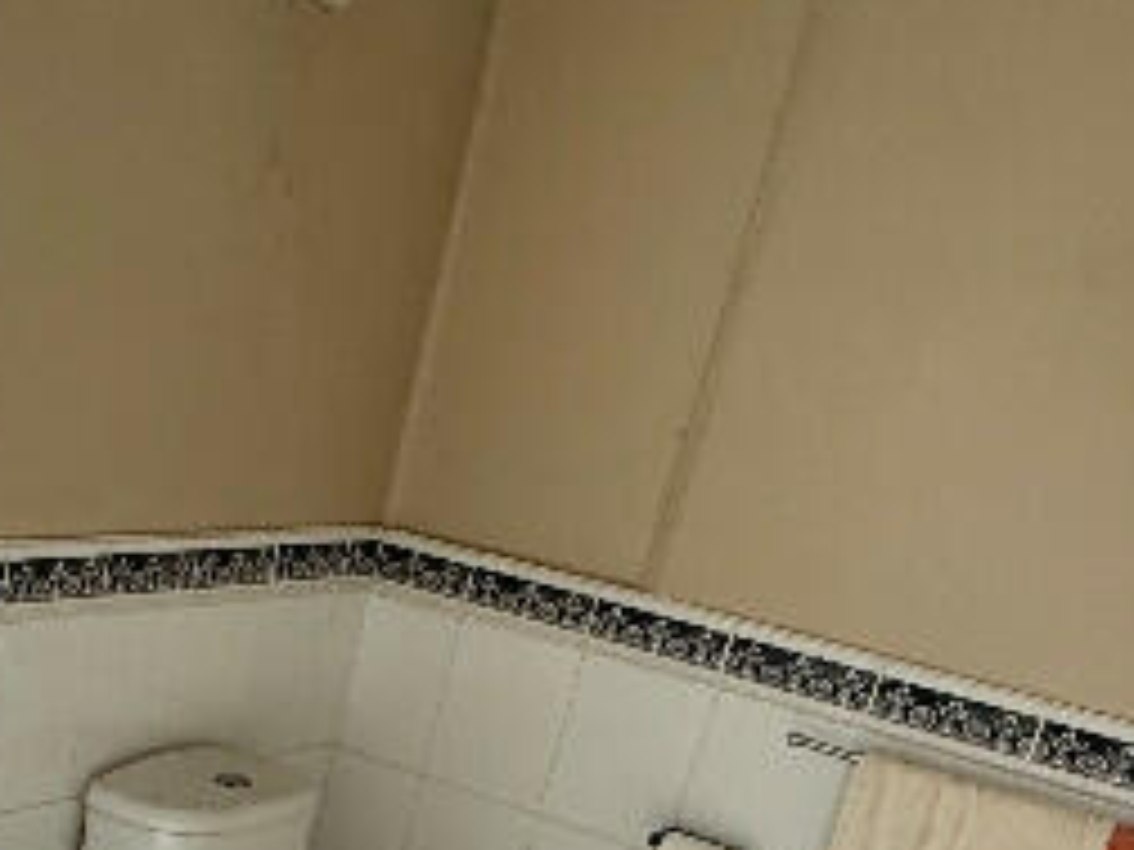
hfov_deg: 31.0
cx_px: -32
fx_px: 1867
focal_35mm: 57
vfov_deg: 23.9
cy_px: 953
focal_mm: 2.22
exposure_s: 1/175
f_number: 2.2
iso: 40
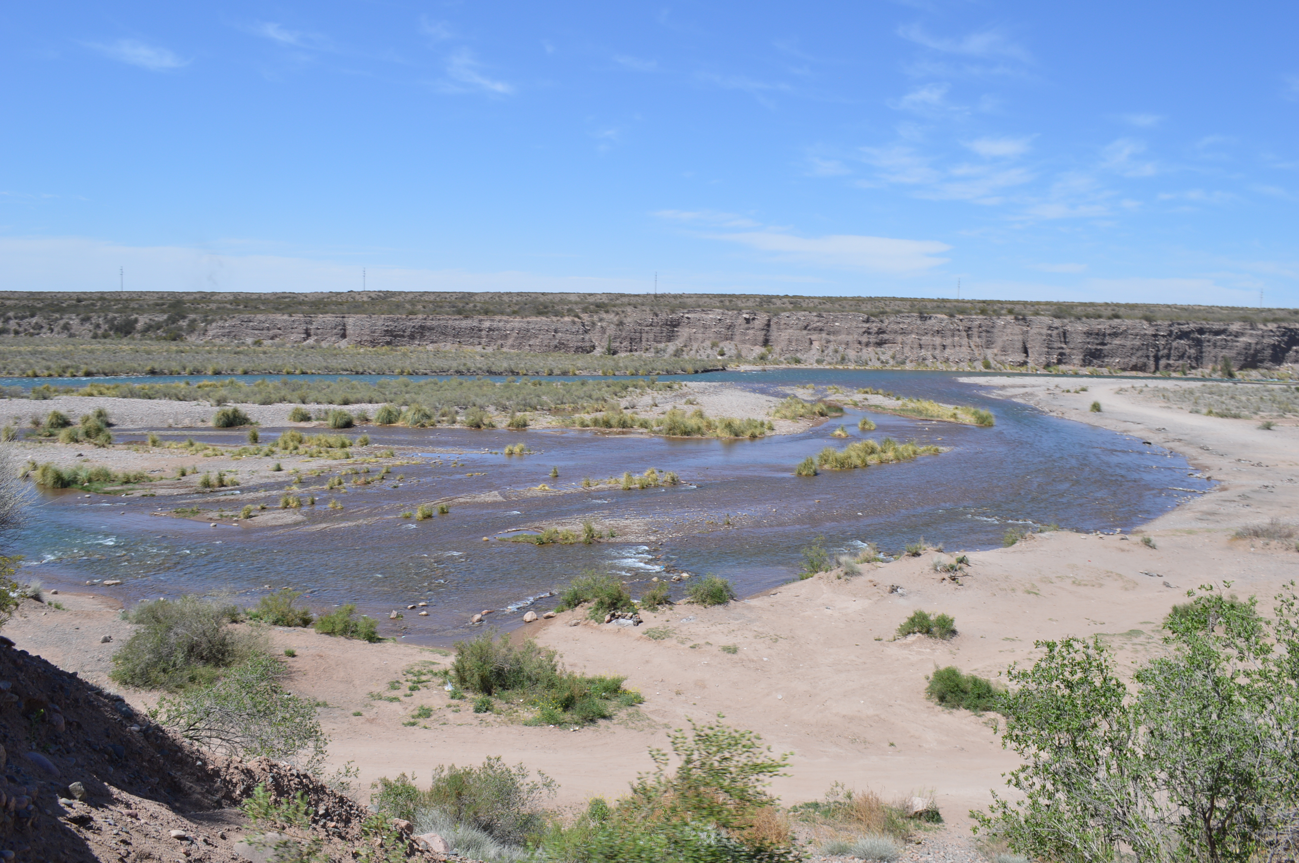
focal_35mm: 27
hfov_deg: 67.4
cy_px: 432
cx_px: 650
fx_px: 973
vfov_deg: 47.8
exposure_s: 1/250
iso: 100
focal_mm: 18
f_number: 8
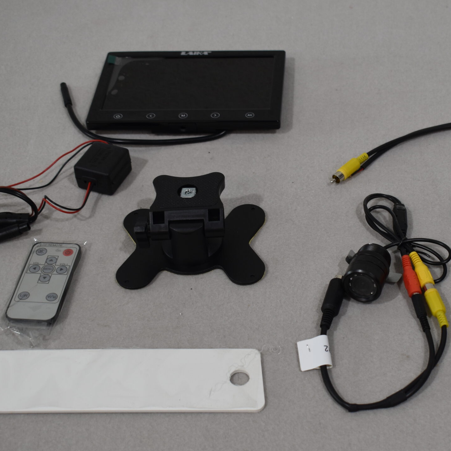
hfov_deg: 25.9
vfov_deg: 26.2
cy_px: 249
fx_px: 969
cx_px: 338
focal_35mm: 66
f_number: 5.6
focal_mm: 29
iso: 320
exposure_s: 1/125
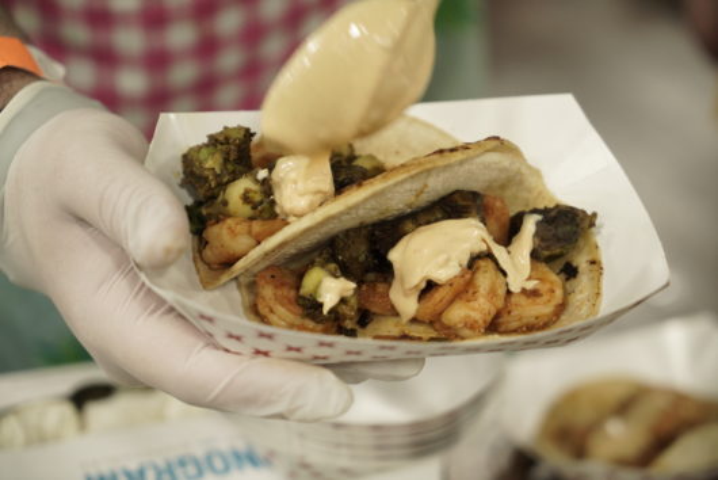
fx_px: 1397
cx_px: 359
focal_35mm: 70
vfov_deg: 19.5
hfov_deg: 28.8
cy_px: 240
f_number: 4
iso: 3200
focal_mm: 70
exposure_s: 1/200
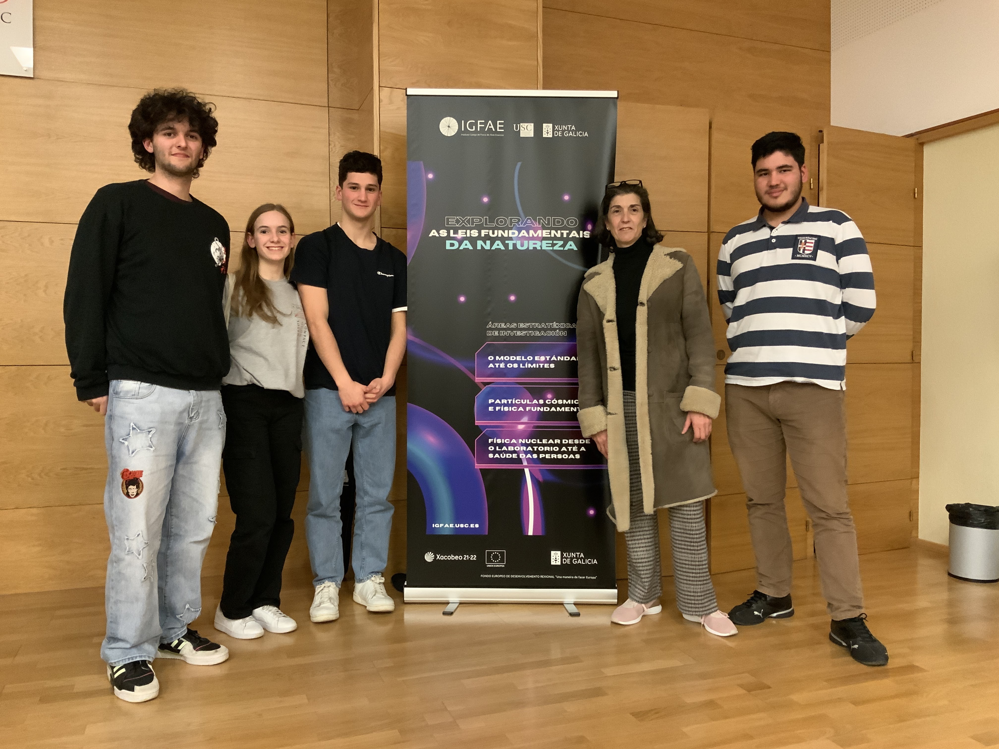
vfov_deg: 48.2
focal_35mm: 29
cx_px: 500
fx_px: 837
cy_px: 374
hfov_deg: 61.7
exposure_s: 1/30
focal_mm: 3
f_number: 1.8
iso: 320
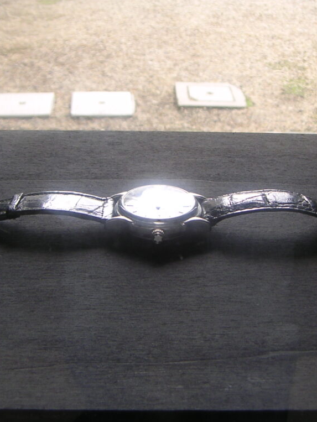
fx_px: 671
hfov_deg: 26.6
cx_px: 152
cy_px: 211
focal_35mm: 55
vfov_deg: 34.9
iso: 64
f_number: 2.9
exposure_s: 1/90
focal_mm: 5.4
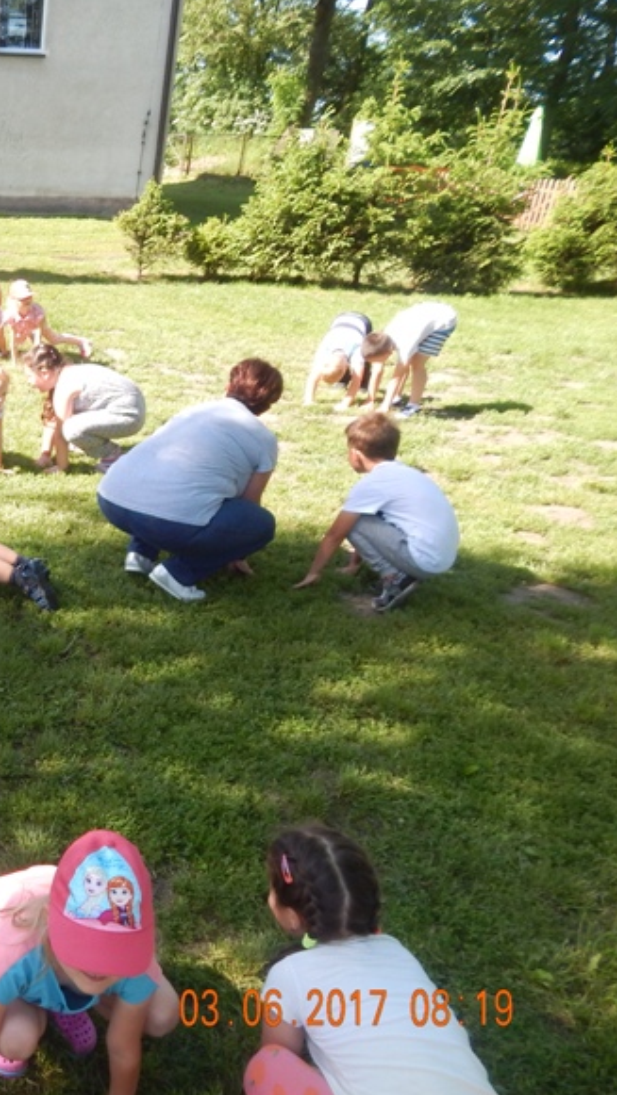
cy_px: 560
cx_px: -111
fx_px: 959
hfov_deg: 30.6
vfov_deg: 59.5
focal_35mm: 33
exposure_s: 1/320
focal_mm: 4
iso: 125
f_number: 3
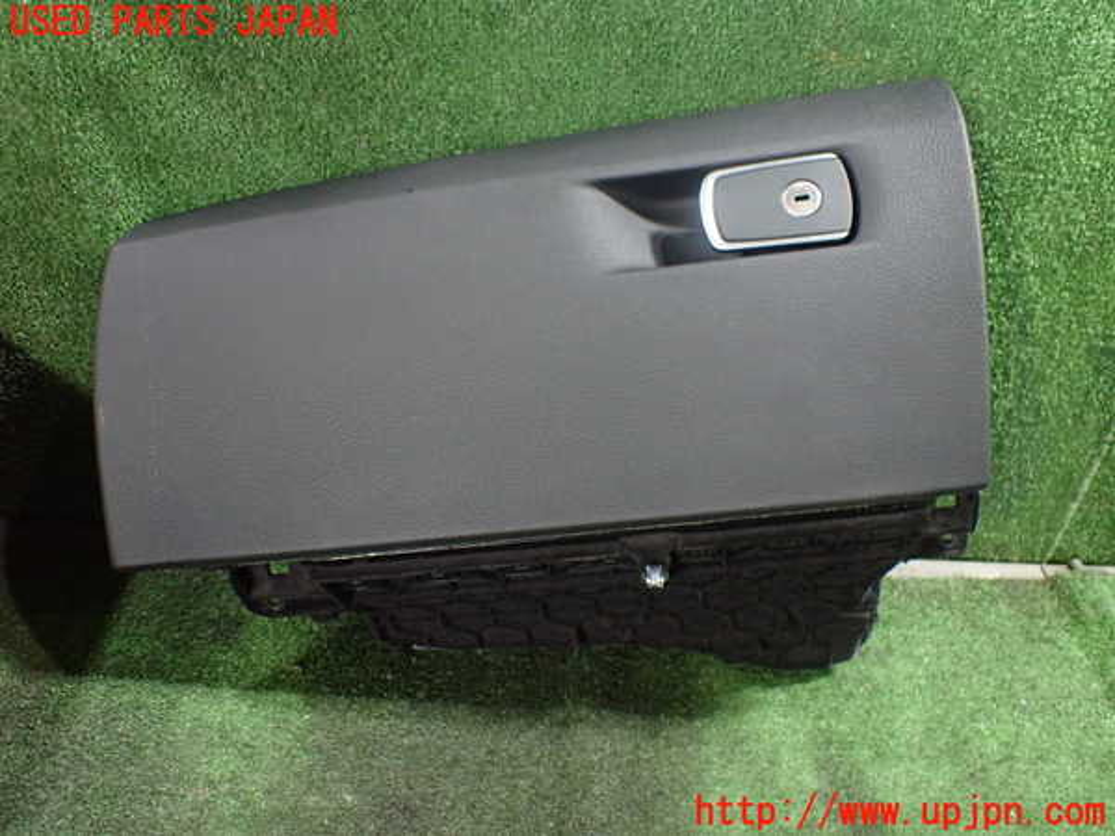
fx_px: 966
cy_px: 418
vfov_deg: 46.8
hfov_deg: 60.0
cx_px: 558
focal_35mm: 30
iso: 800
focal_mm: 5.4
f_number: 2.3
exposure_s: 1/40
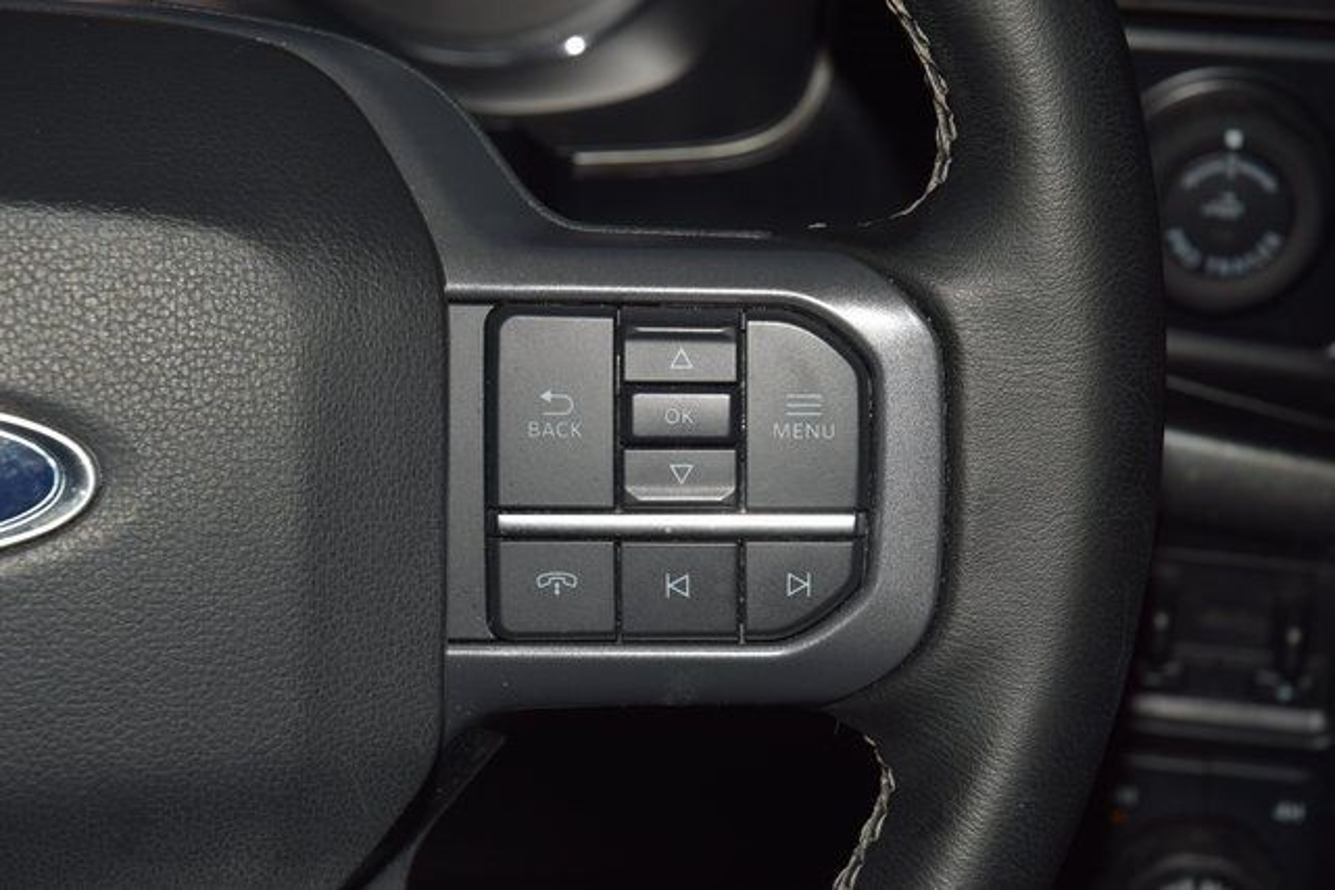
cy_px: 445
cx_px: 668
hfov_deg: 19.5
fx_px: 3894
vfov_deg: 13.0
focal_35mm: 105
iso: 100
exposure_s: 1/125
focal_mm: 70
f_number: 8
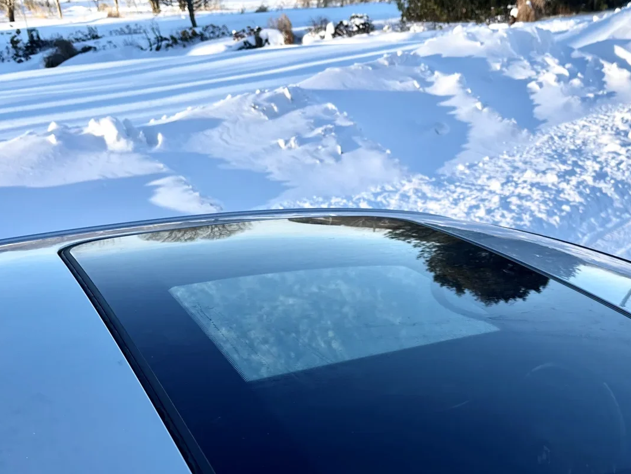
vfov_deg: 30.1
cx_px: 460
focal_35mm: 47
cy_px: 384
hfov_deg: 39.5
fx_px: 857
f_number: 1.6
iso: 50
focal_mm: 5.1
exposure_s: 1/833
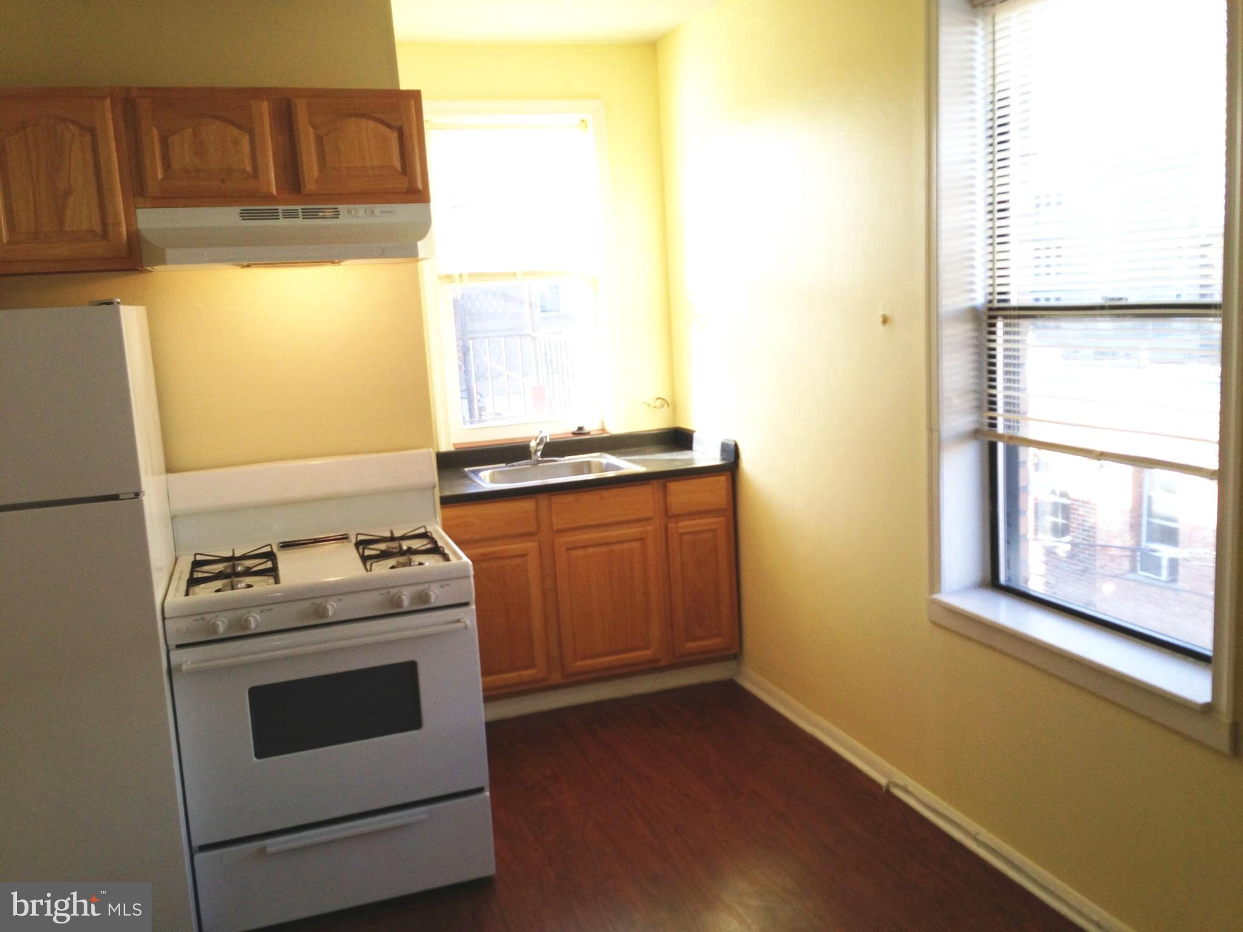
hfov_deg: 55.4
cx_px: 622
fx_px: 1185
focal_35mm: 33
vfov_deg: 42.9
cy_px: 466
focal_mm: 4.13
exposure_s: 1/138
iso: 64
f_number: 2.4
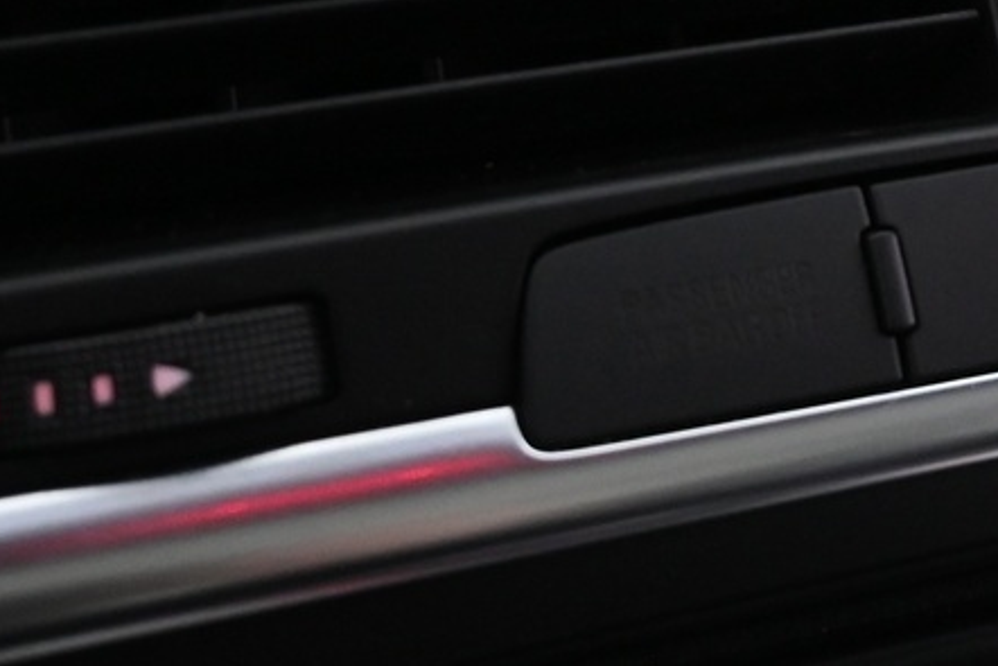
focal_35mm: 88
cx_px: 844
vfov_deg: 15.4
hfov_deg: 22.7
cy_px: 84
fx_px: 2440
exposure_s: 1/25
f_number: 3.5
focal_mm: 16
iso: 1600
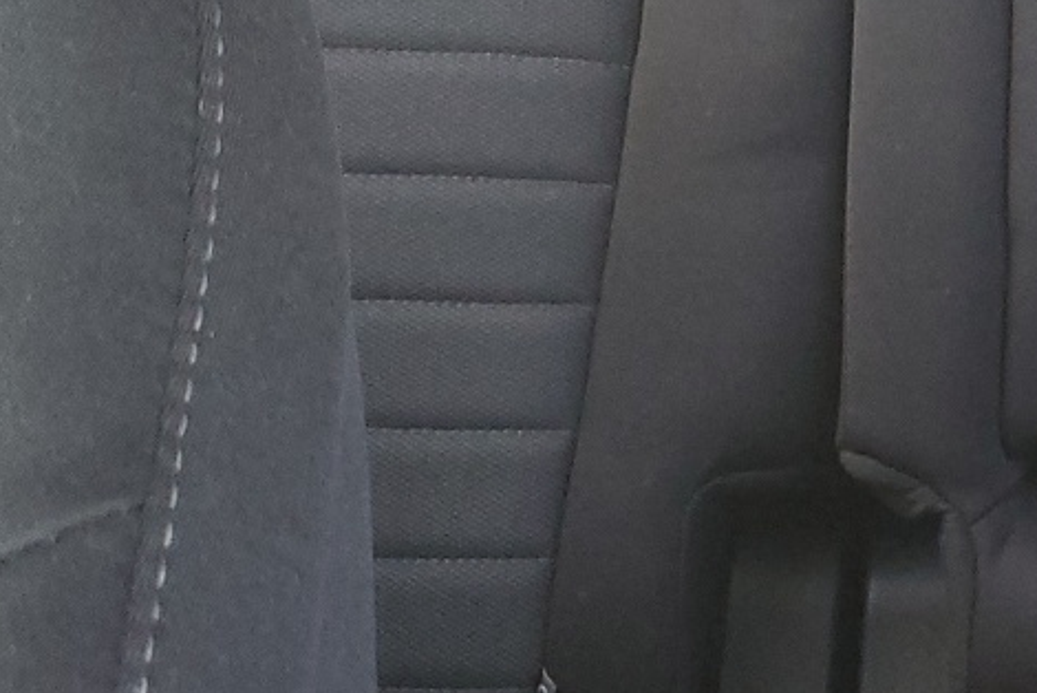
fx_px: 2652
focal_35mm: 92
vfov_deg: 14.7
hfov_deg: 20.7
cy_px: 11
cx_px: 1247
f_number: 1.5
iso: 148
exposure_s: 1/60.2
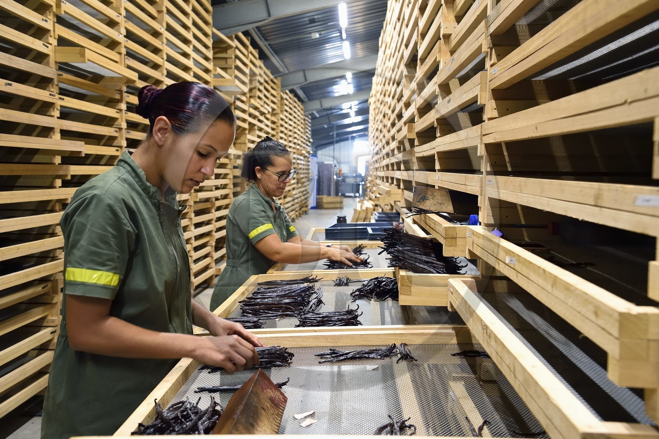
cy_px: 220
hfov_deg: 50.7
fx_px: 695
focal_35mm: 38
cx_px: 330
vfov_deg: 35.0
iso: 1600
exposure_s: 1/30
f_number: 6.3
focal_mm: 38
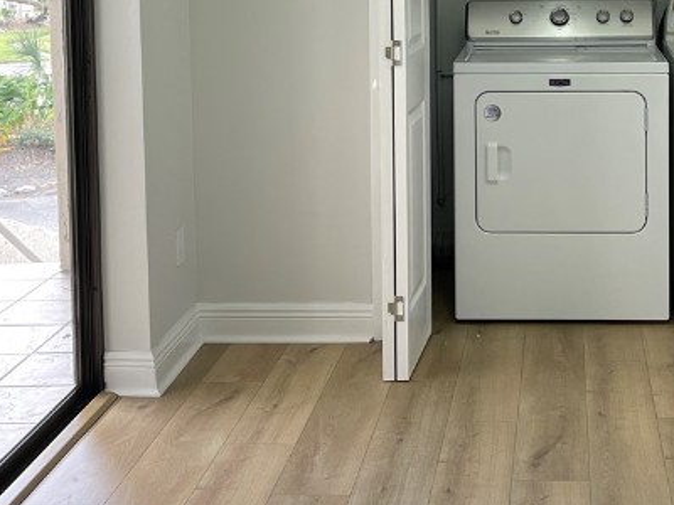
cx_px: 527
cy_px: 12
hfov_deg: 29.6
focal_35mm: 64
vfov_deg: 22.2
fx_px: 1246
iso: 64
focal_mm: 5.1
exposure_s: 1/120
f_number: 1.6
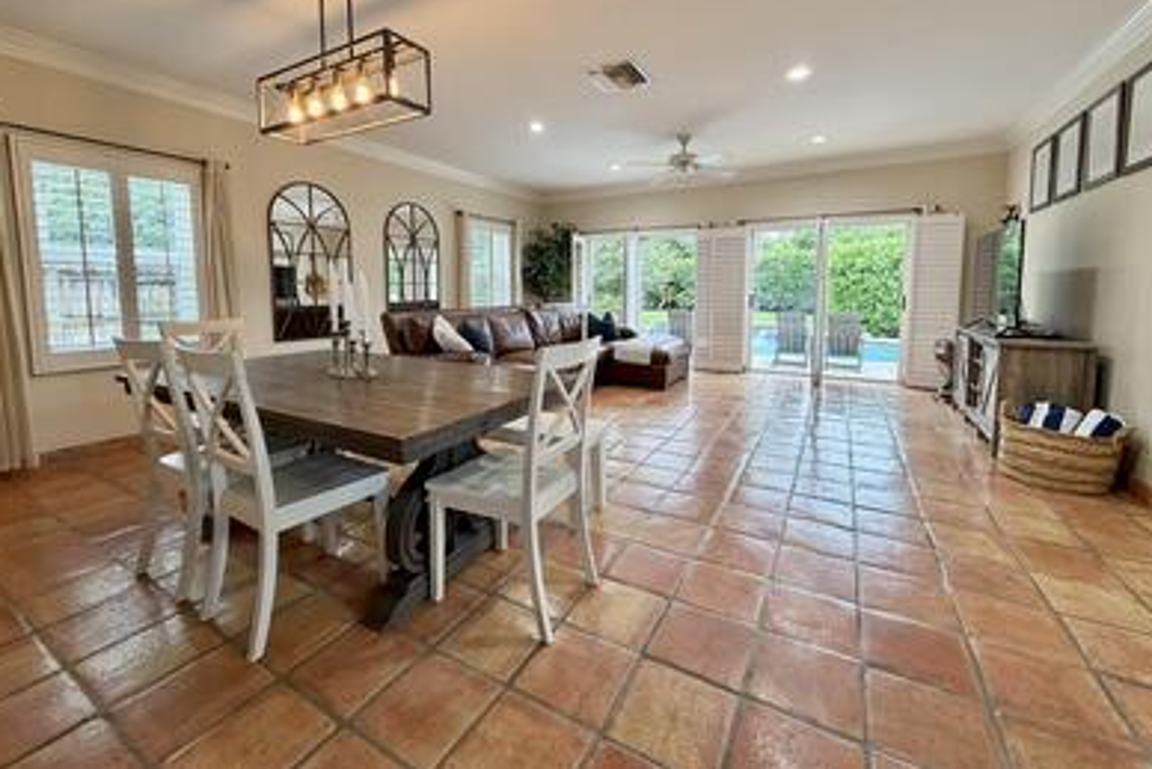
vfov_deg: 76.9
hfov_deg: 100.4
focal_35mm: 15
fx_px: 480
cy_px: 330
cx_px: 579
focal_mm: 2.22
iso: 200
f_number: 2.2
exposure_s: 1/60
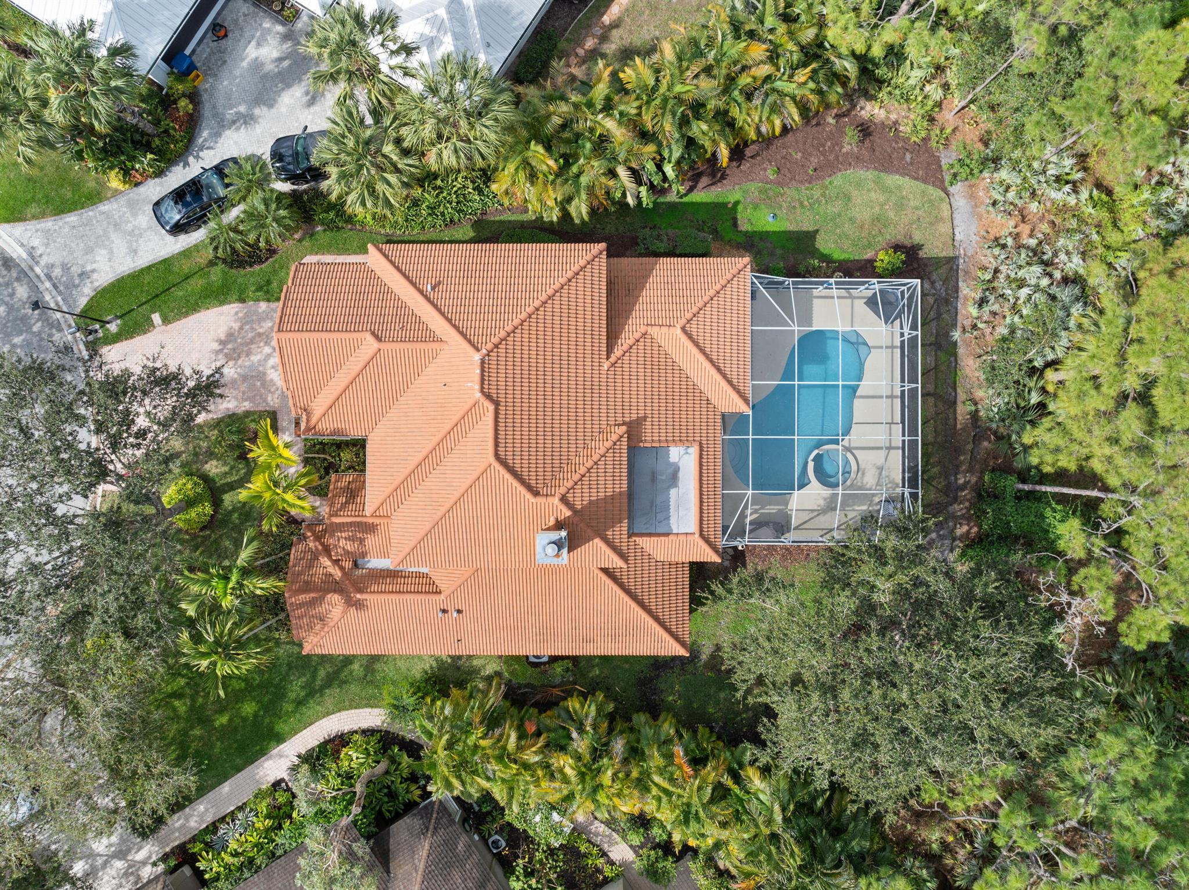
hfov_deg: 71.6
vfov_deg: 56.8
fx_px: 824
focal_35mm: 24
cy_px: 445
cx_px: 594
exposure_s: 1/60
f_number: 2.8
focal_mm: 12.29
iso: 100
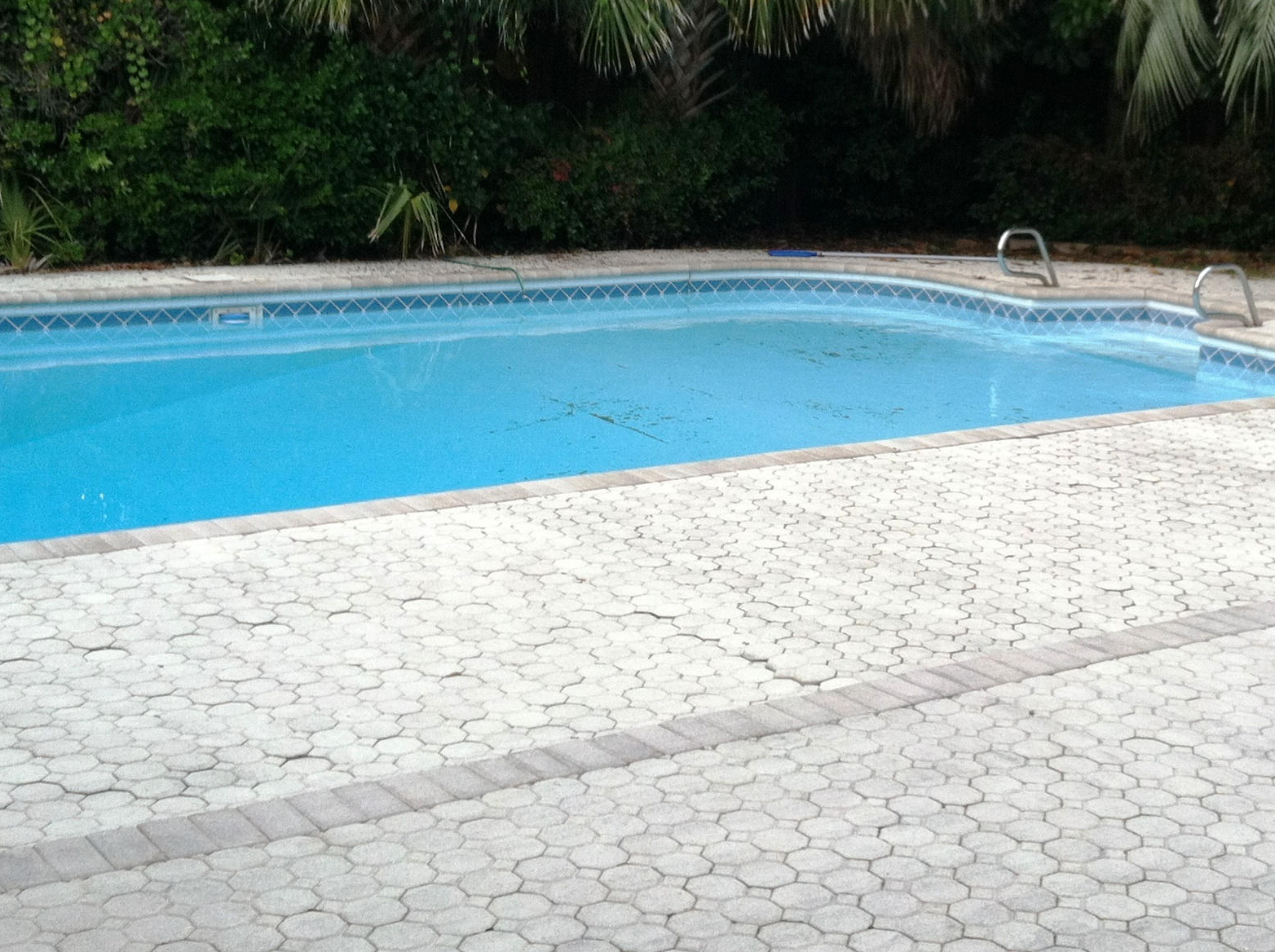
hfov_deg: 33.1
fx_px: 2133
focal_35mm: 58
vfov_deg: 24.7
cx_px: 810
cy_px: 181
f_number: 2.8
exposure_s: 1/153
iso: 80
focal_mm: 3.85
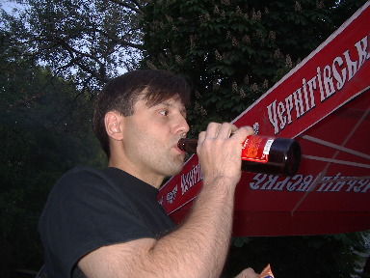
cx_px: 185
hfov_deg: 49.0
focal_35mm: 38
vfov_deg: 37.7
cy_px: 139
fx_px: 406
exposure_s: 1/60
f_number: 2.6
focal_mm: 5.8
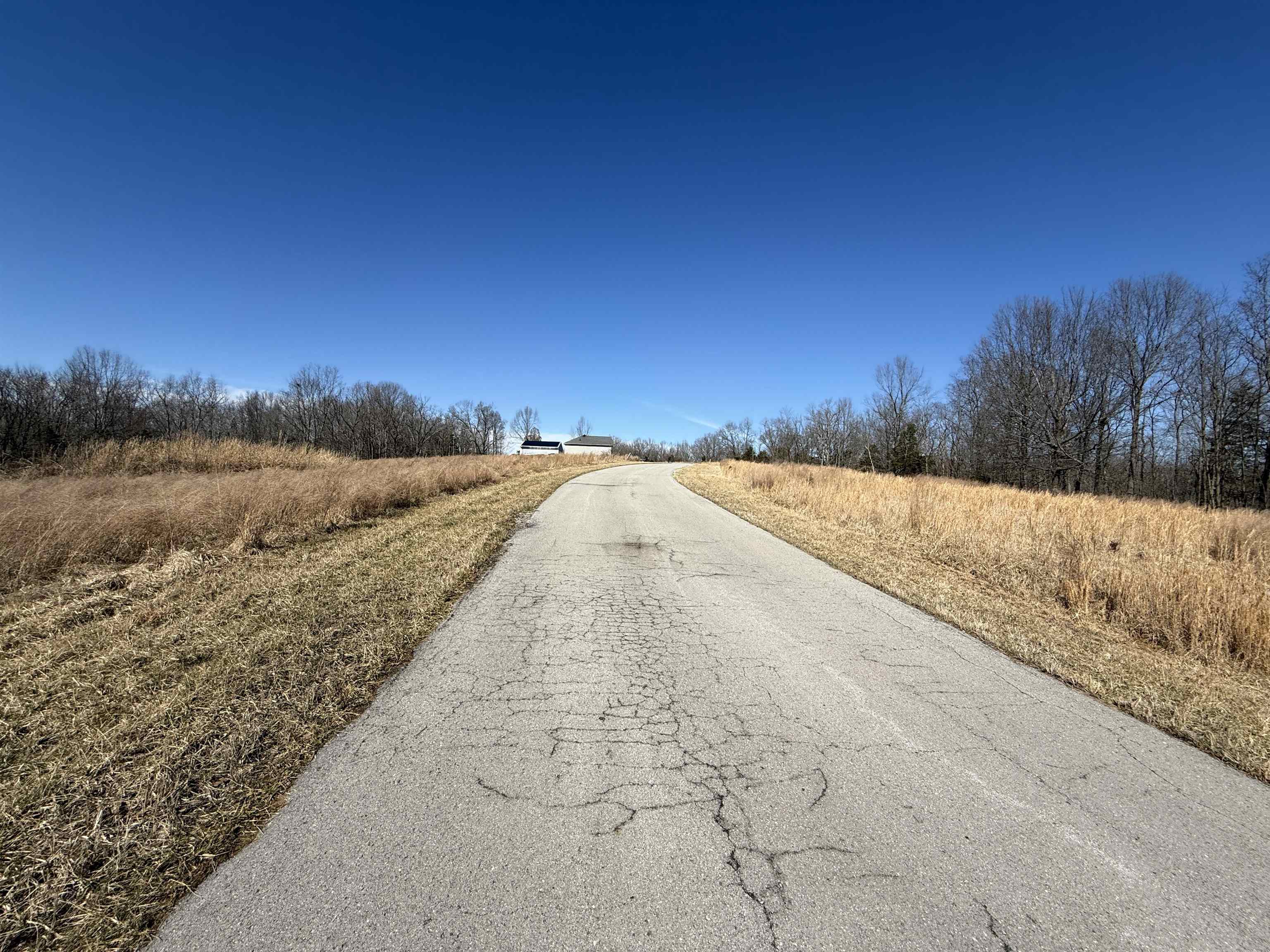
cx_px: 635
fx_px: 514
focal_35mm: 14
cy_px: 476
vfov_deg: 85.7
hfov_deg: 102.1
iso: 50
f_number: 2.2
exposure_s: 1/3289
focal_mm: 2.22
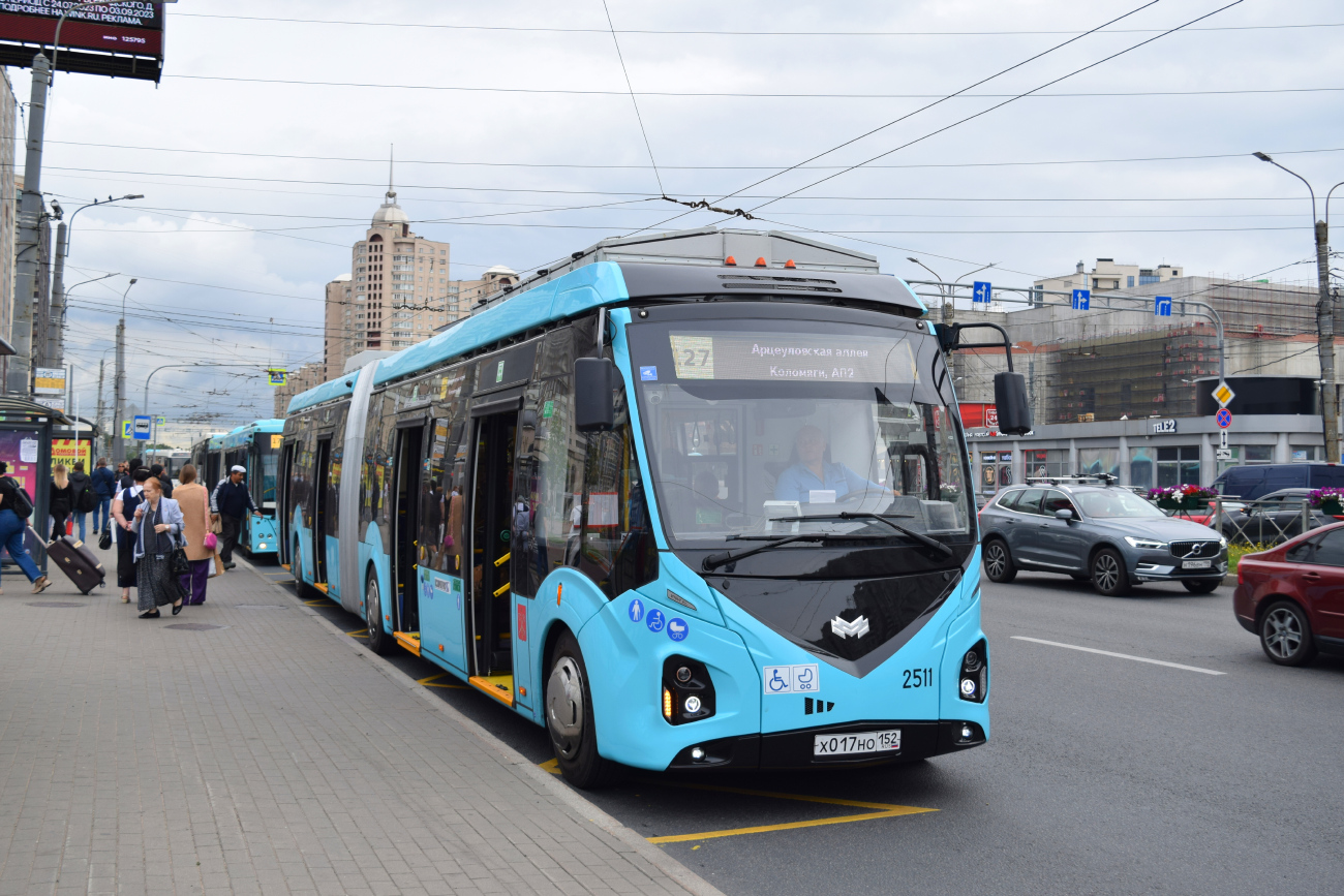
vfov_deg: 34.2
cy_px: 448
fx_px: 1456
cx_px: 672
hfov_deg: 49.5
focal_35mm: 39
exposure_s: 1/500
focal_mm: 26
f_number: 5.6
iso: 200
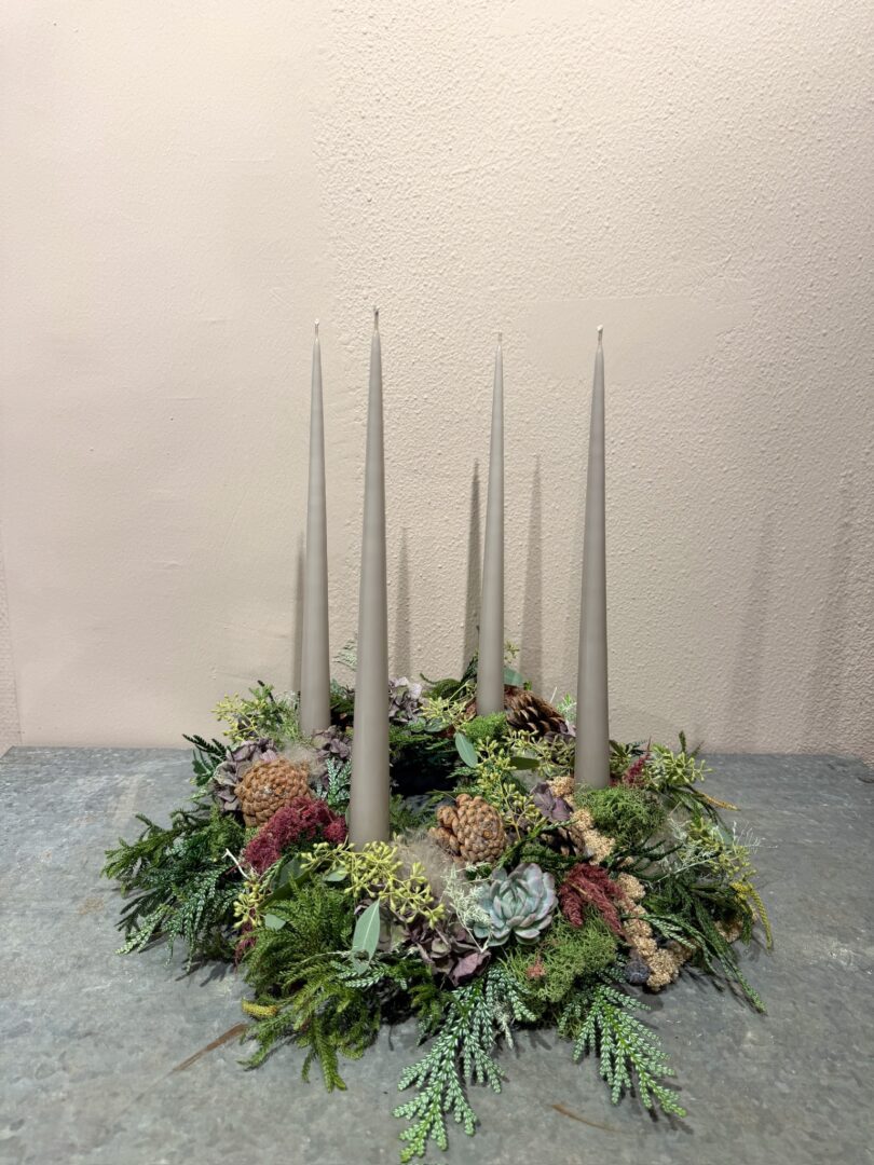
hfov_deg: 56.8
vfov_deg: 71.6
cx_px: 437
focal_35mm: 24
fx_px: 808
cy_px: 582
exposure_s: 1/121
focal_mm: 6.76
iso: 64
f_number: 1.78
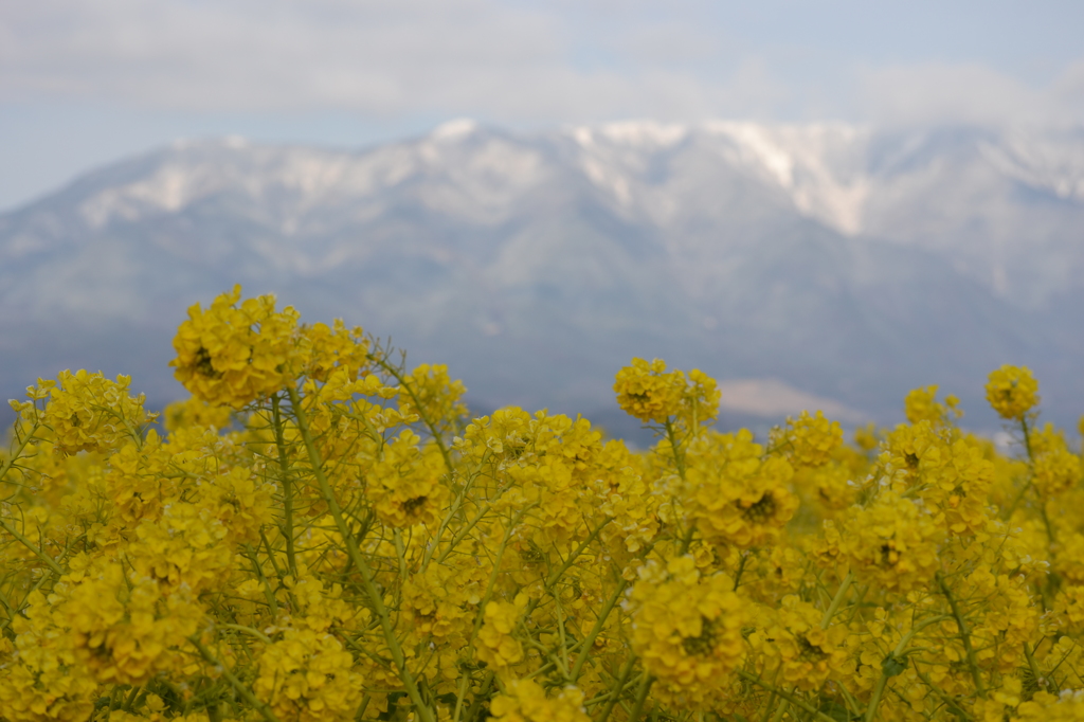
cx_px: 542
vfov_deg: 12.7
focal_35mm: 108
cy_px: 361
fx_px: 3251
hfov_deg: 18.9
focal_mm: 72
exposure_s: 1/250
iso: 100
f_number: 7.1
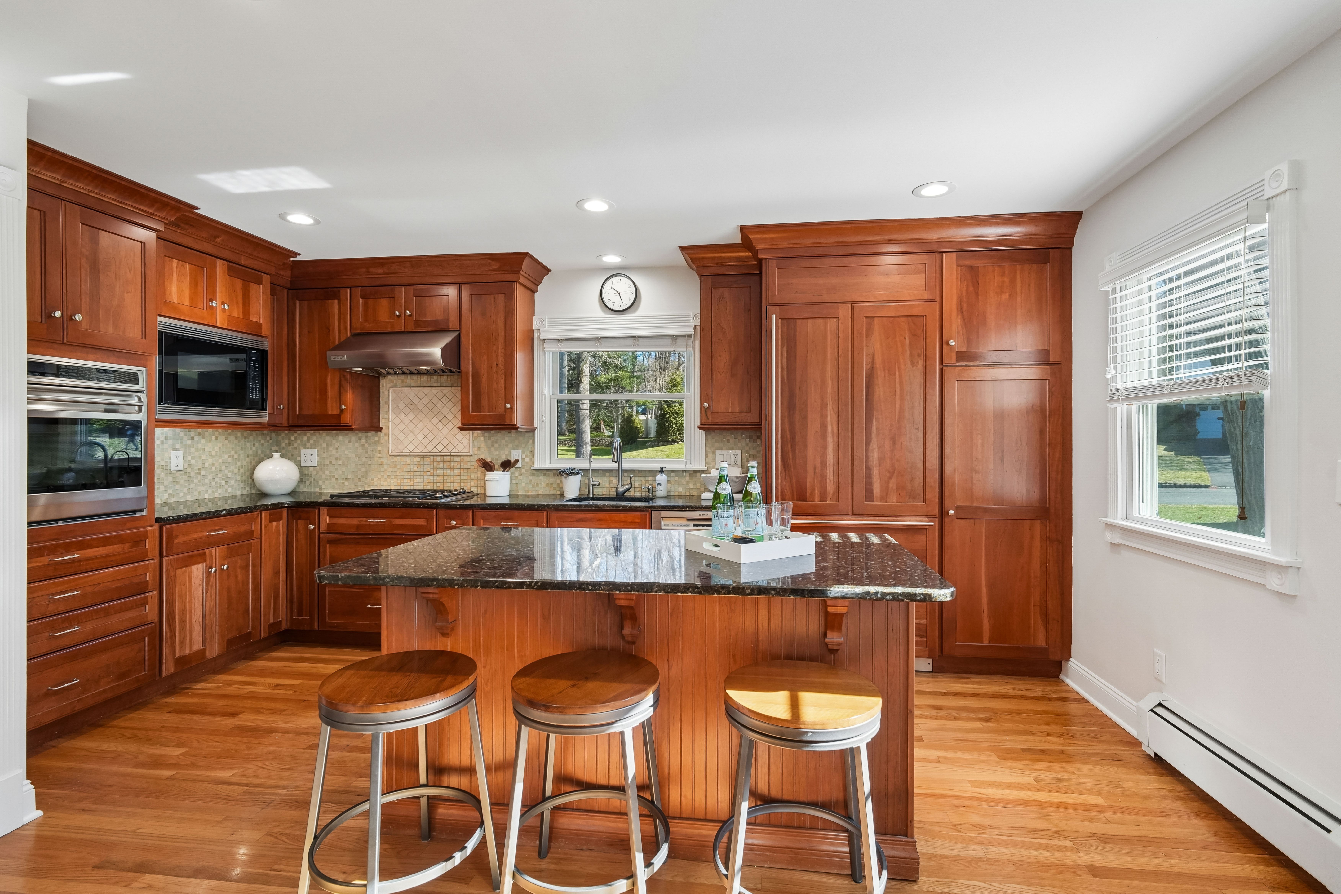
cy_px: 447
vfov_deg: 73.7
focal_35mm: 16
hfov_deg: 96.7
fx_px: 596
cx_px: 670
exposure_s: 1/20
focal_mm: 16
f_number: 8
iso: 400
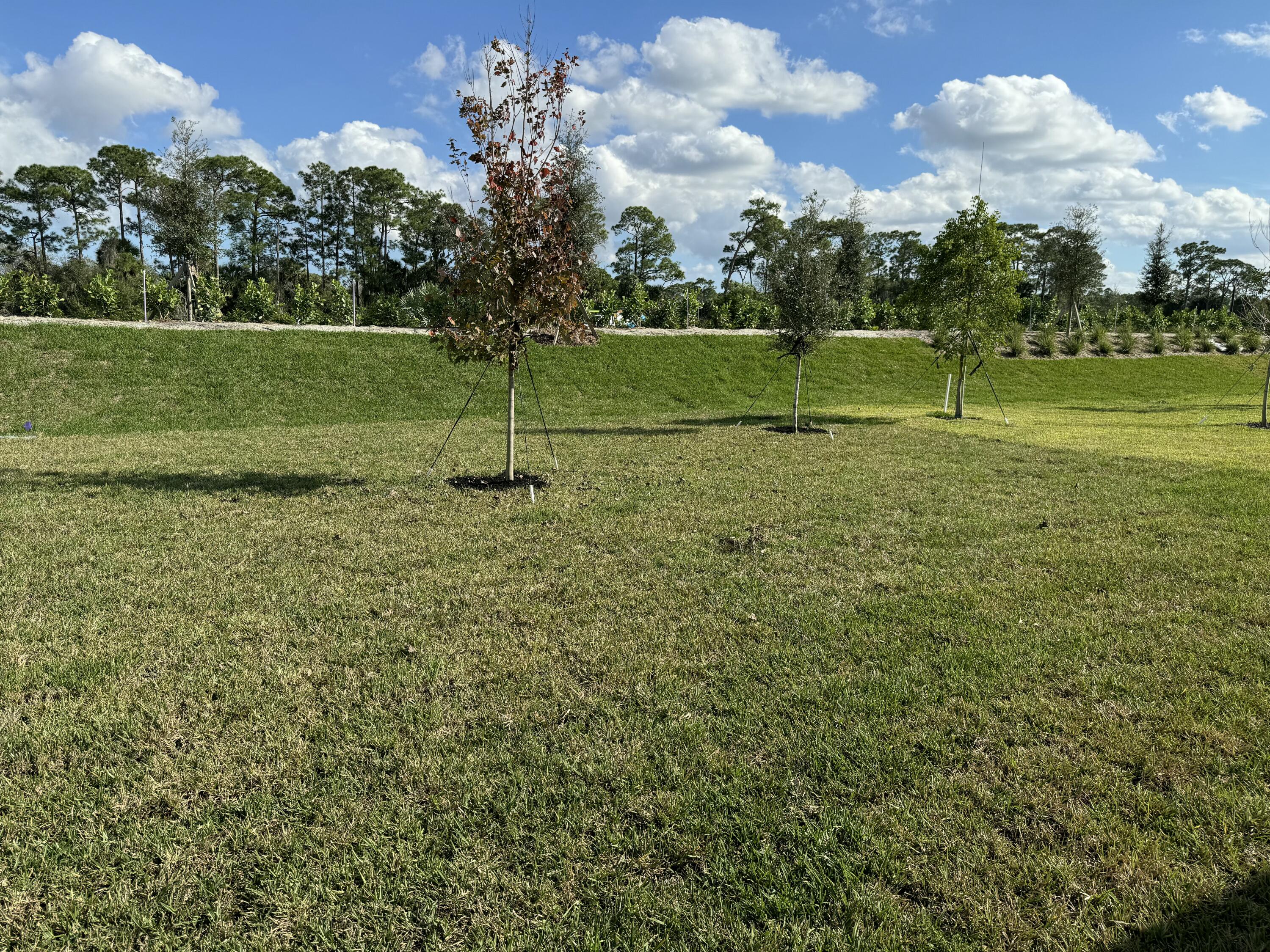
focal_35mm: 24
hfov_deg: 71.6
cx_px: 635
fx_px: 881
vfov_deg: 56.8
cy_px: 476
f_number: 1.78
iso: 80
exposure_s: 1/4310
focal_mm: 6.76
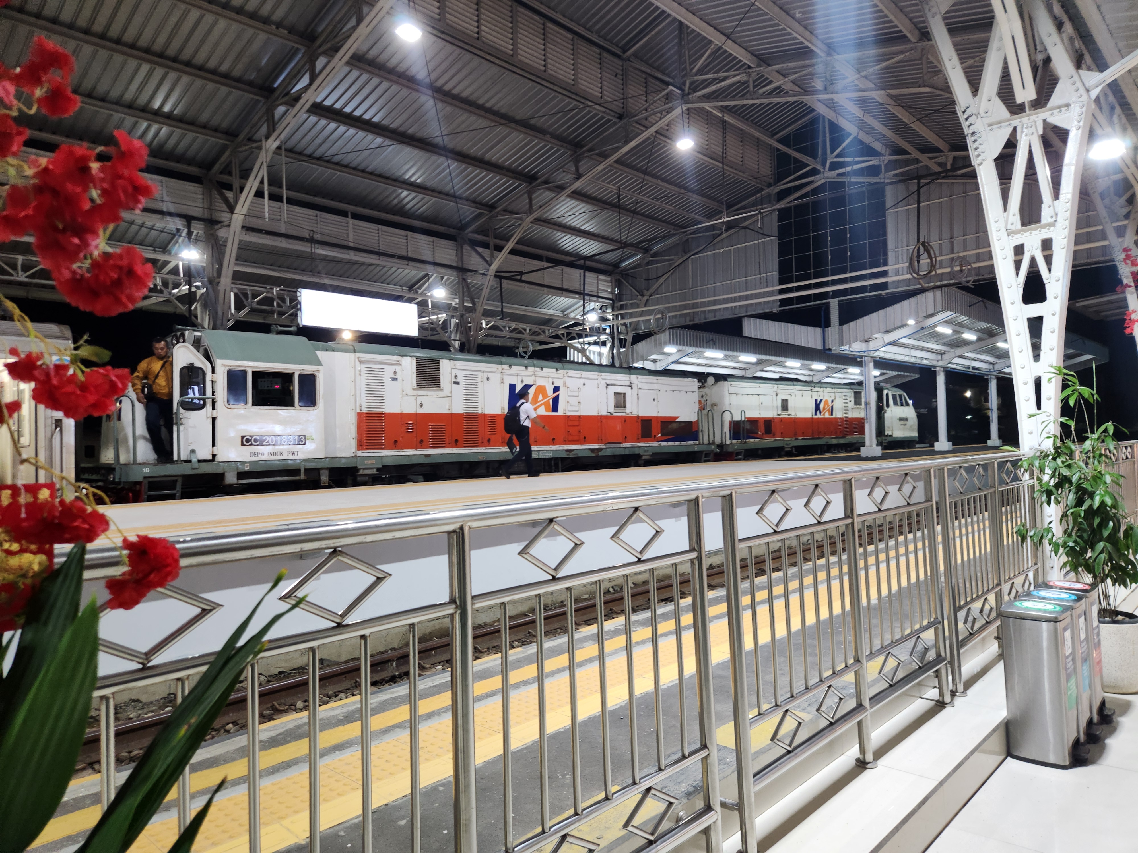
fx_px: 756
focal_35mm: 23
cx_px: 569
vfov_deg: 58.9
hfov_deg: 73.9
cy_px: 426
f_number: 1.8
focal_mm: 5.4
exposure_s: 1/100
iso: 500
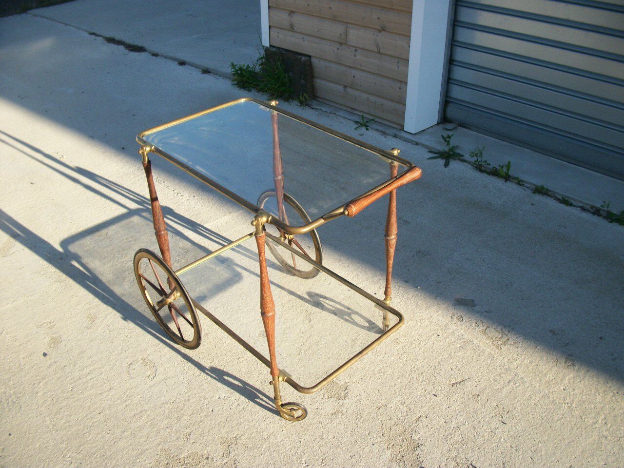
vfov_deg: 44.2
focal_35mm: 32
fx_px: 577
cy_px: 234
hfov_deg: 56.8
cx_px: 312
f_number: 8.8
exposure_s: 1/60
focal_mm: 5.7
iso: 80
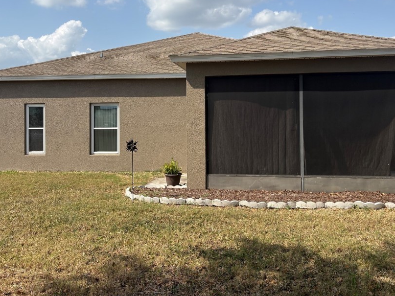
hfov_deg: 55.3
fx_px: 377
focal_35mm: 33
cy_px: 118
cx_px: 210
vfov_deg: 42.7
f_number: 1.6
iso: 50
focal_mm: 5.96
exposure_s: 1/3125
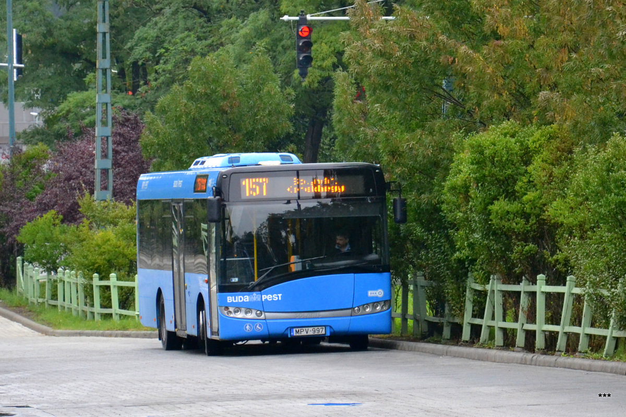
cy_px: 208
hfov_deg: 13.0
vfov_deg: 8.7
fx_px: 2739
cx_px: 313
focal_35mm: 158
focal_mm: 105
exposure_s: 1/500
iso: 2200
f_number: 5.6
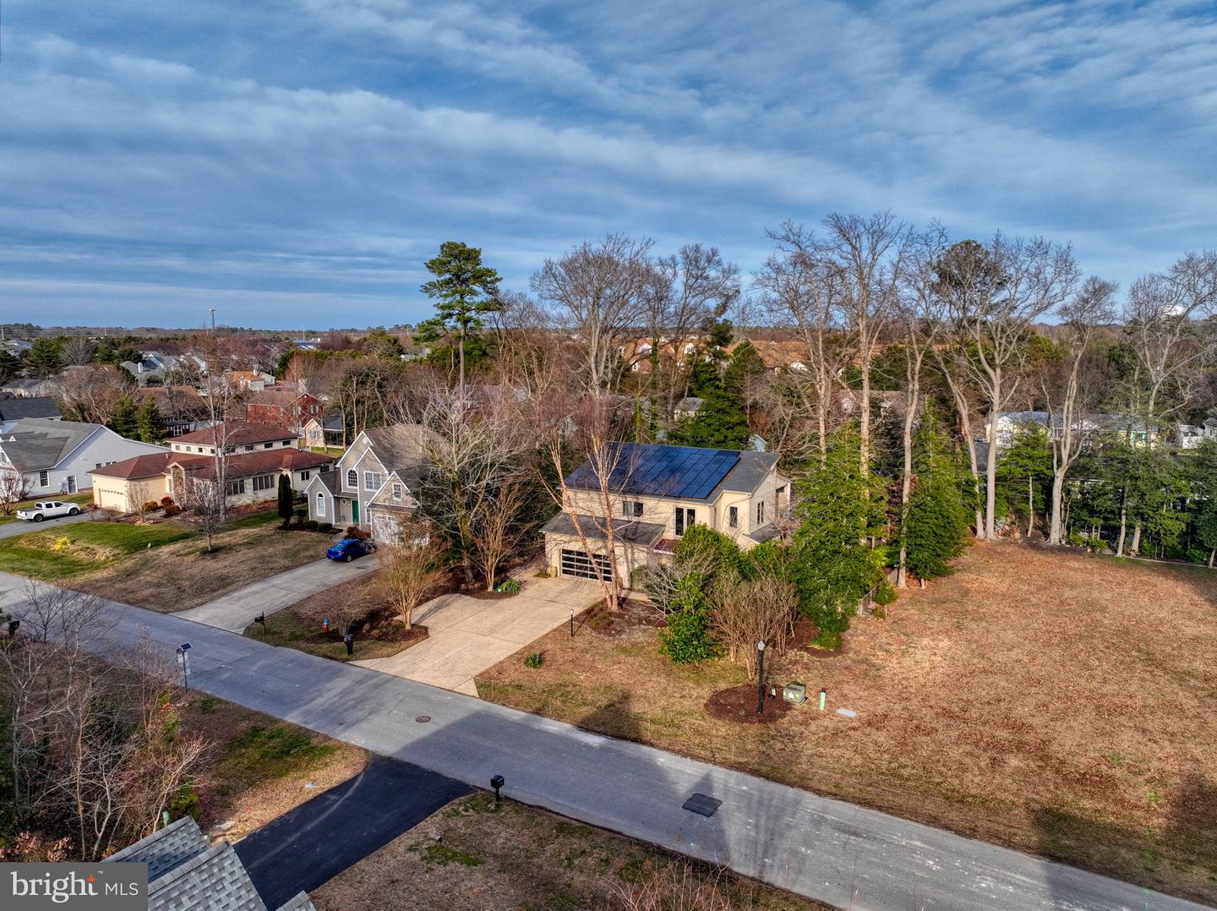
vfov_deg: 56.8
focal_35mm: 24
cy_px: 456
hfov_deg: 71.6
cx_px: 608
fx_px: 843
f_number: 2.8
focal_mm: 12.29
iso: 120
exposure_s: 1/80
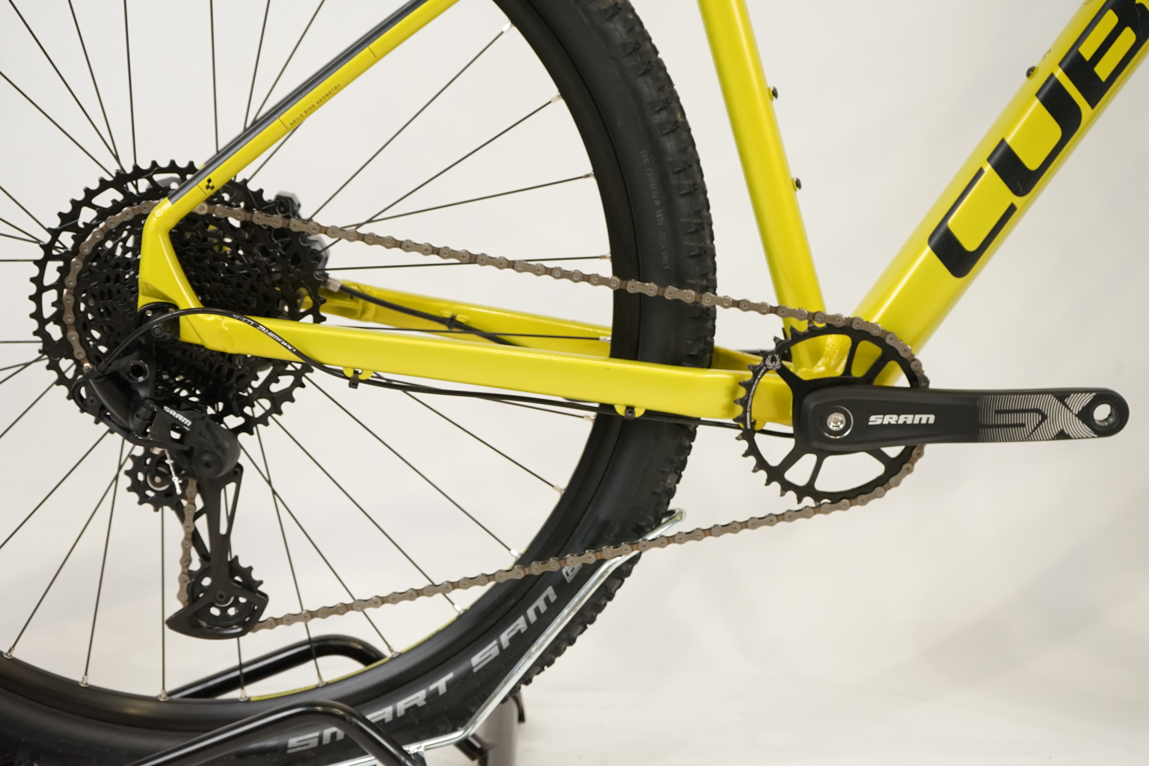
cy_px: 383
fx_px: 2011
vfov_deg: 21.6
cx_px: 574
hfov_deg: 31.9
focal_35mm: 63
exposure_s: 1/200
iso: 2500
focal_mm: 63
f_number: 6.3
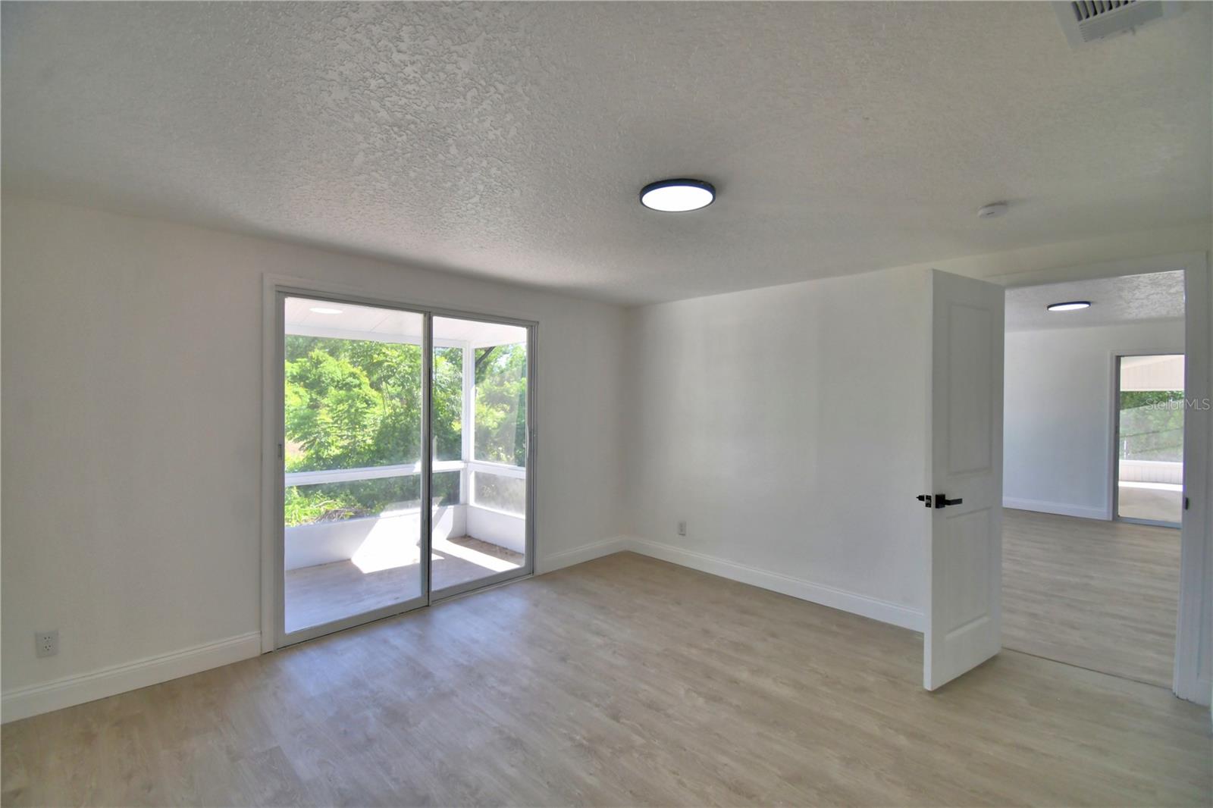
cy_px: 404
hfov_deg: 100.4
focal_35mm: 15
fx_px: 505
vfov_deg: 77.3
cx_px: 606
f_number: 4.5
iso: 200
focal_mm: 10
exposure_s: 1/200
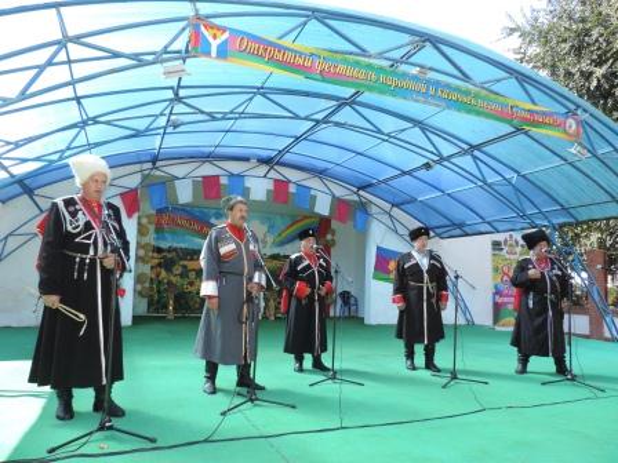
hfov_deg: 71.6
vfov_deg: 56.8
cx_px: 309
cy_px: 232
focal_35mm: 24
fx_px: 428
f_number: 3
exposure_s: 1/500
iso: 200
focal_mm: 4.3
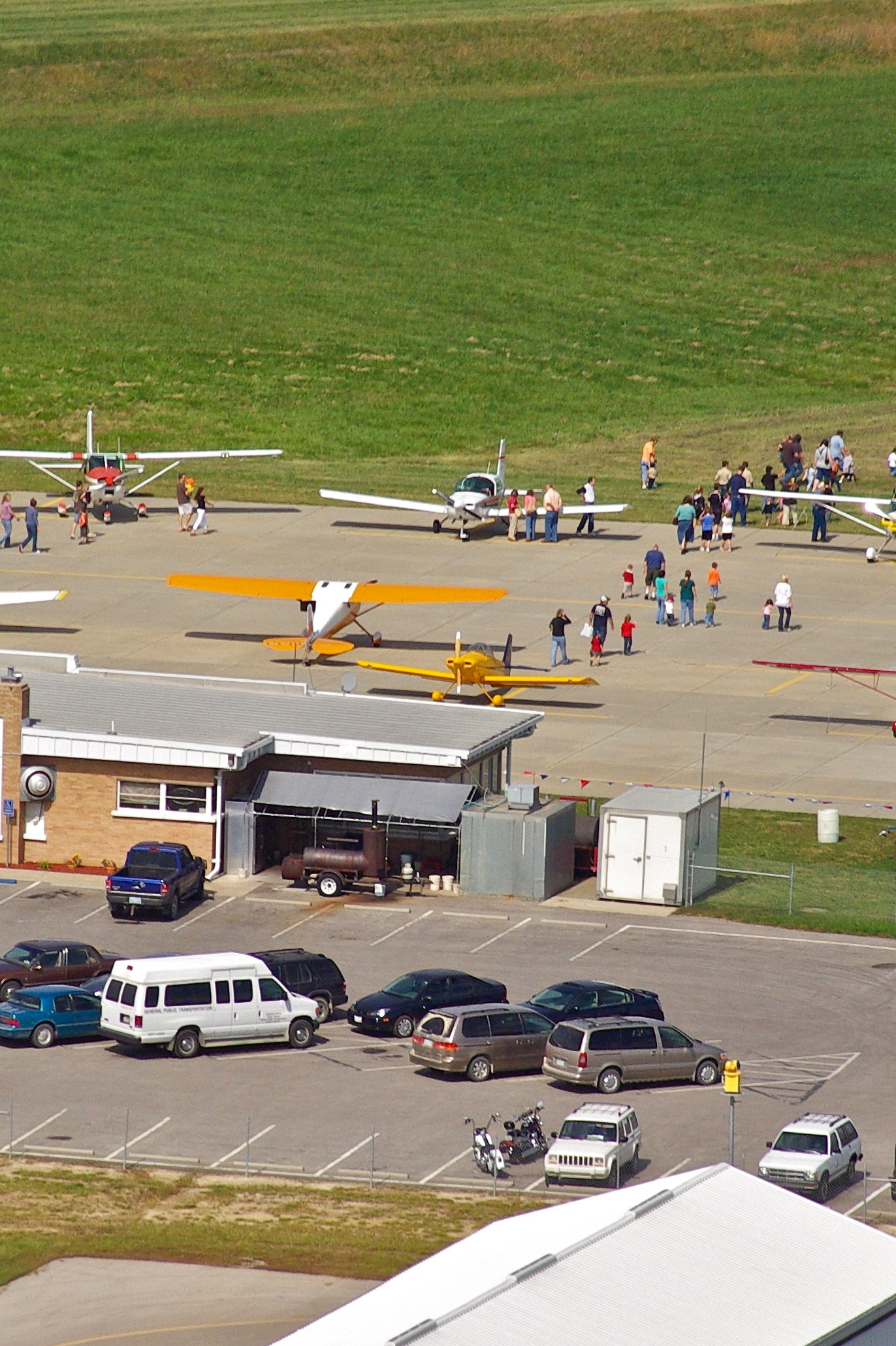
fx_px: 21099
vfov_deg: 3.7
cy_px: 614
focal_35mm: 565
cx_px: 534
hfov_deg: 2.4
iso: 400
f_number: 11
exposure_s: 1/750
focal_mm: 200
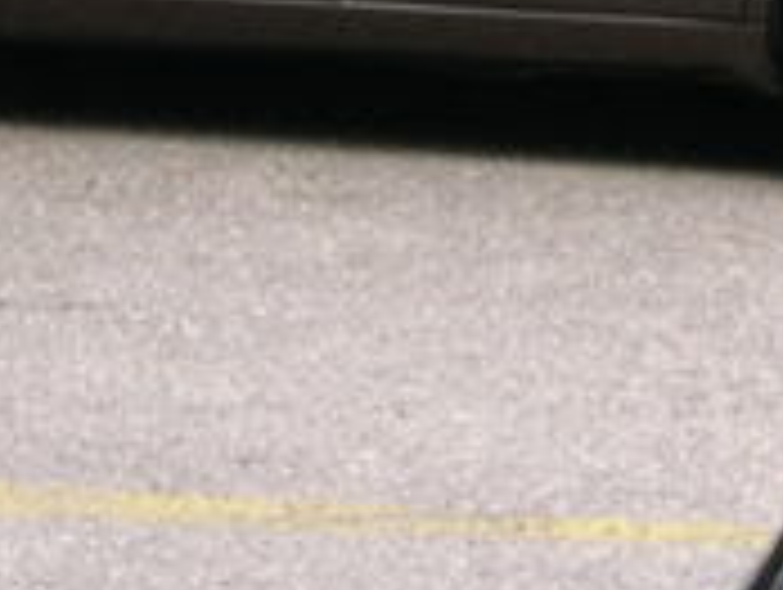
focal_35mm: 445
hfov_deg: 4.4
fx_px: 10080
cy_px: -306
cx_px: 338
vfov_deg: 3.3
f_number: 4.6
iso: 100
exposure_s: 1/114
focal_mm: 20.5
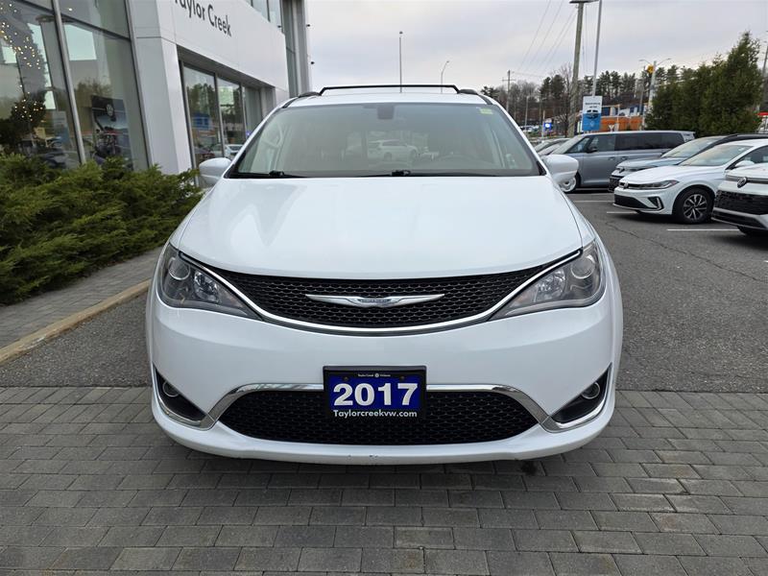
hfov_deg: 73.9
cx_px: 384
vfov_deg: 58.9
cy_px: 288
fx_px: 510
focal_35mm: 23
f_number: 1.7
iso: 64
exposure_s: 1/180
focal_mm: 6.3
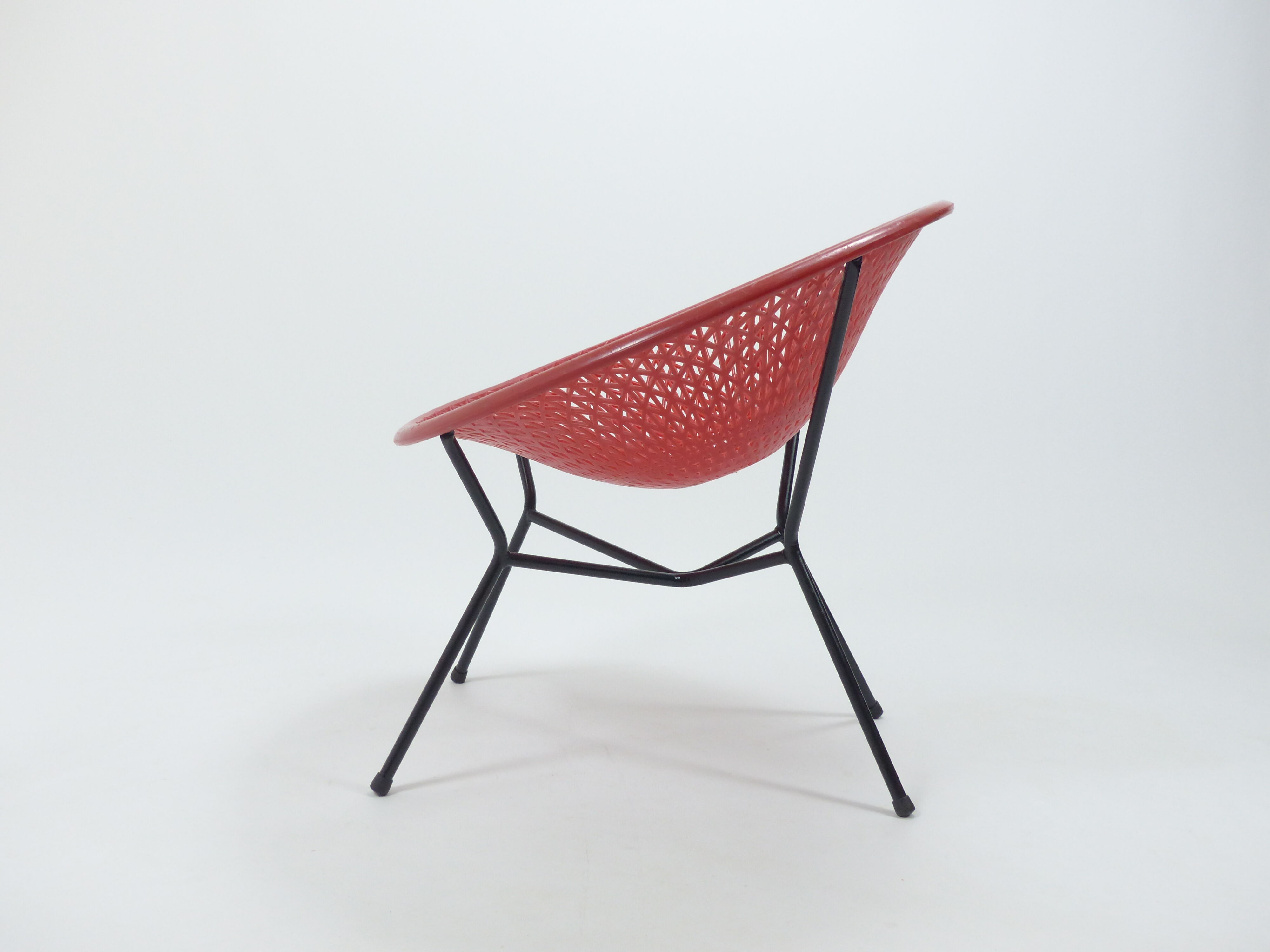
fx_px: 1394
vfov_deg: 37.7
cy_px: 476
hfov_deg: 49.0
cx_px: 635
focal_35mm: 38
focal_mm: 6.8
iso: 200
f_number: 2.8
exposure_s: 1/40
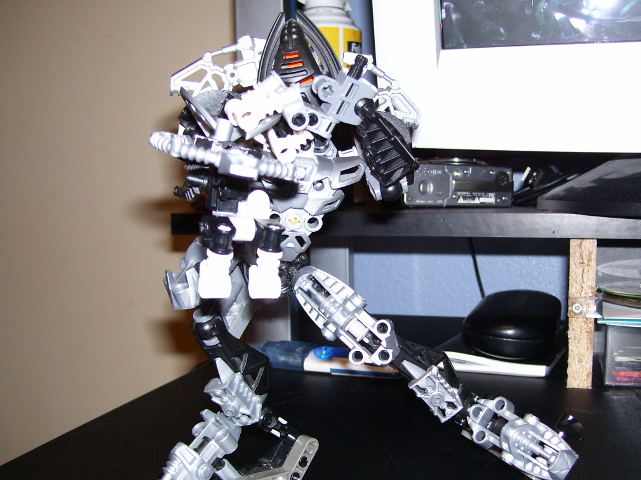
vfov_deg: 33.6
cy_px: 255
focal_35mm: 43
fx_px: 796
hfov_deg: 43.8
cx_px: 350
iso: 125
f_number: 2.7
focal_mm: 6
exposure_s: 1/60
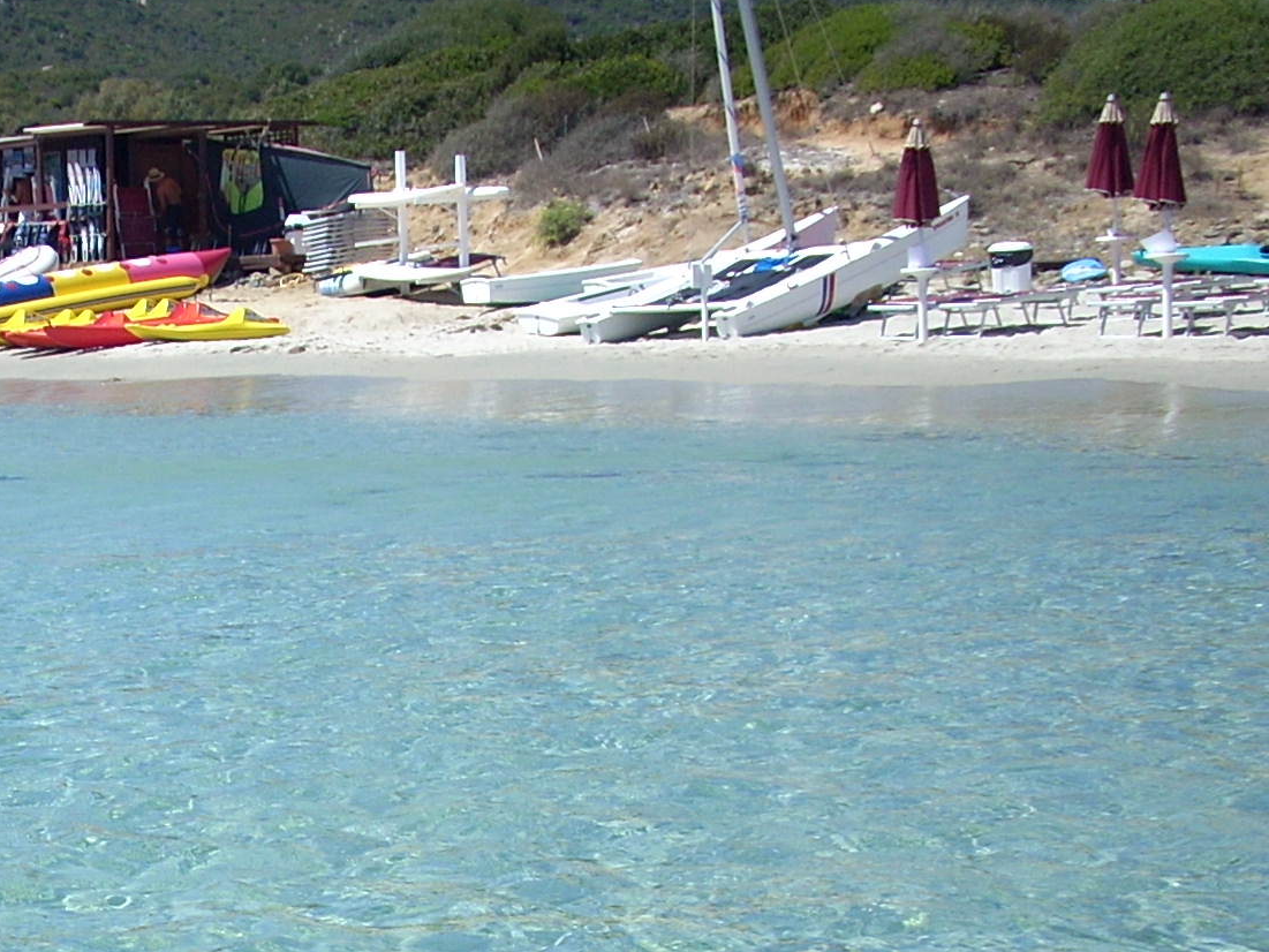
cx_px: 181
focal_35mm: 86
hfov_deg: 22.3
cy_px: 898
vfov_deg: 16.9
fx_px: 3153
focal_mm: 6.2
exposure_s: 1/297
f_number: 5.6
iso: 64
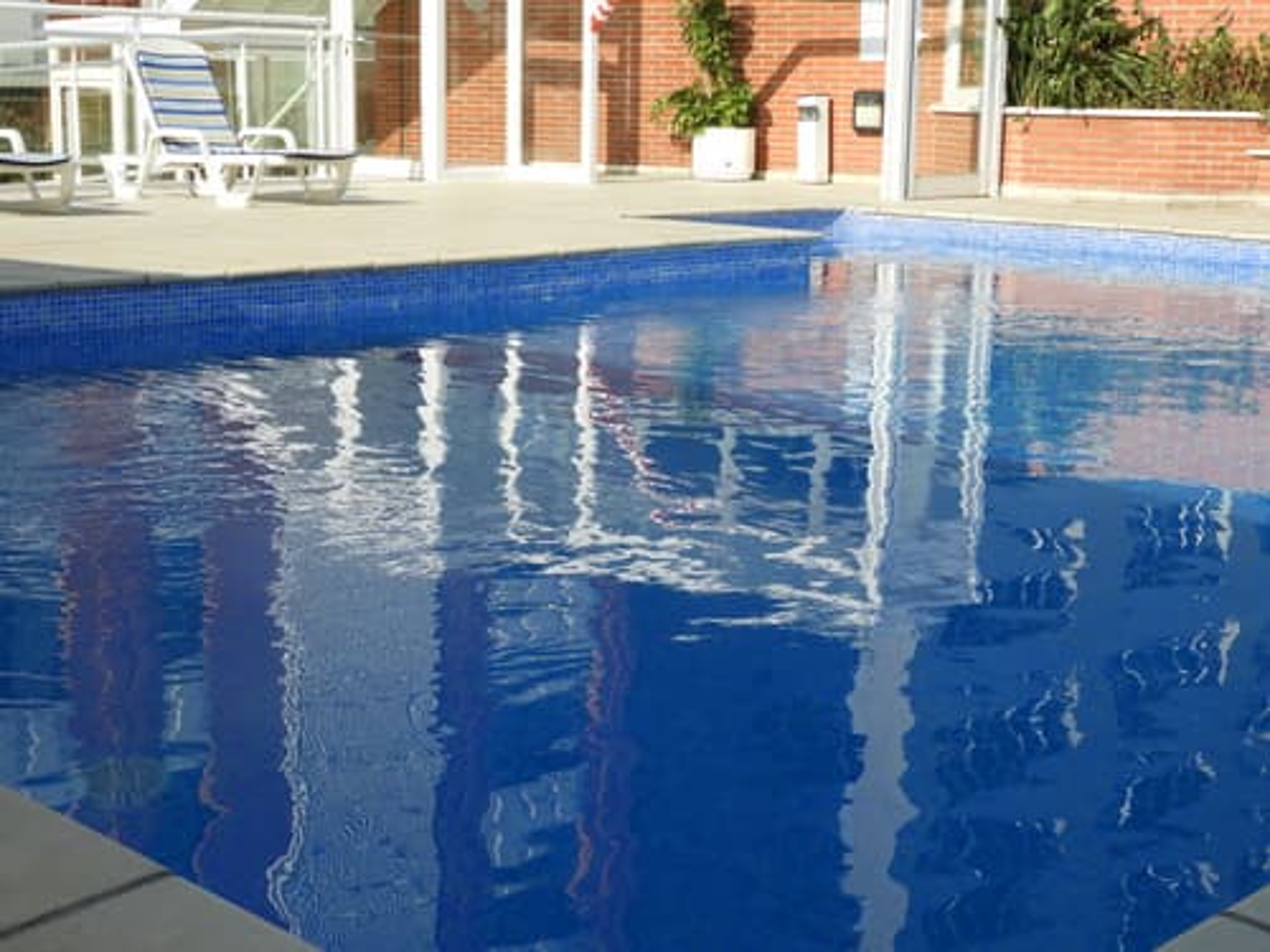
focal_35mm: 55
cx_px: 635
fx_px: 2018
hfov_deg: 34.9
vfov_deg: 26.6
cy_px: 476
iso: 100
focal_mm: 9.9
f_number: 4
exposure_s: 1/800
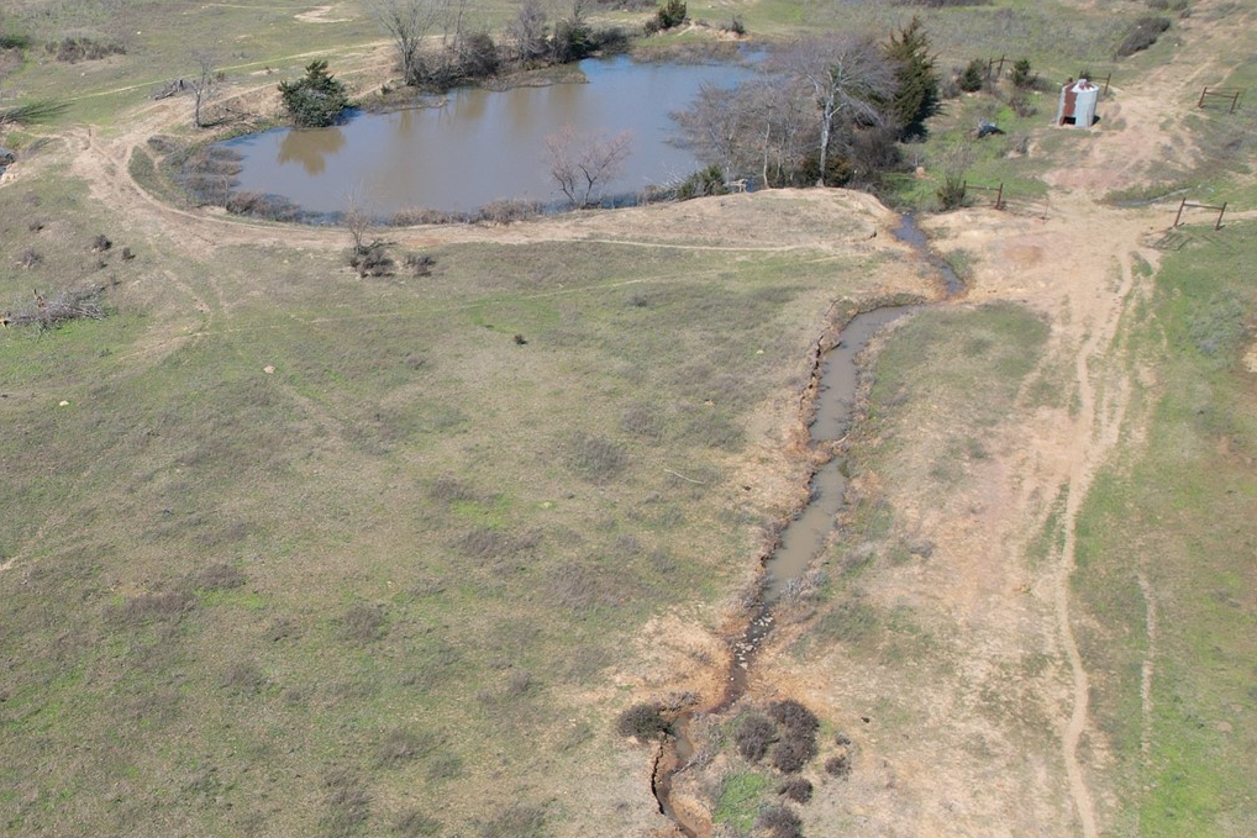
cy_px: 605
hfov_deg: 40.6
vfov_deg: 30.1
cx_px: 95
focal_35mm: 44
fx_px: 1536
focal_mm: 8.38
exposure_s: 1/1500
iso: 100
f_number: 2.8
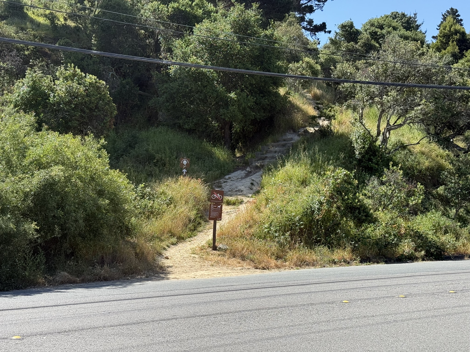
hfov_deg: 39.7
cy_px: 176
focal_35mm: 48
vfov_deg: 30.3
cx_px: 235
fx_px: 652
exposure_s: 1/2273
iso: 80
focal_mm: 6.76
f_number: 1.78
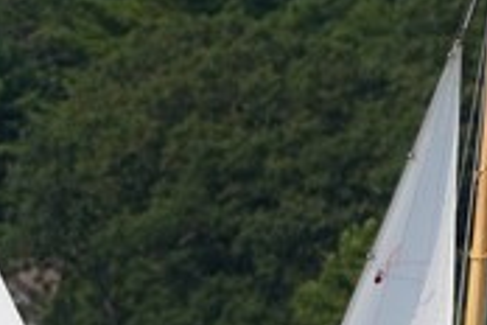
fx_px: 14014
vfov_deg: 1.3
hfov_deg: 2.0
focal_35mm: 1036
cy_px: 332
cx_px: 344
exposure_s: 1/1250
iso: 125
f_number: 5
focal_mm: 150
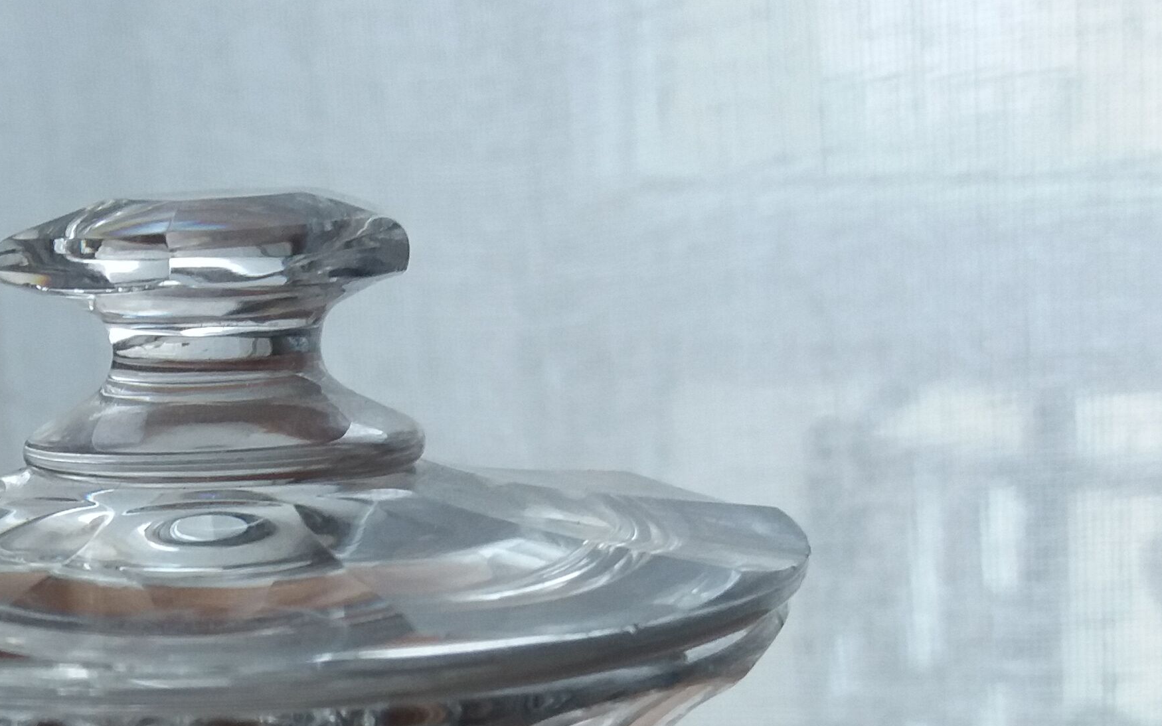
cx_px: 202
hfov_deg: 28.6
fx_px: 2217
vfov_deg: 17.8
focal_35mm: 70
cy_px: 835
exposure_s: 1/33
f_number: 1.9
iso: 80
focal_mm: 3.7
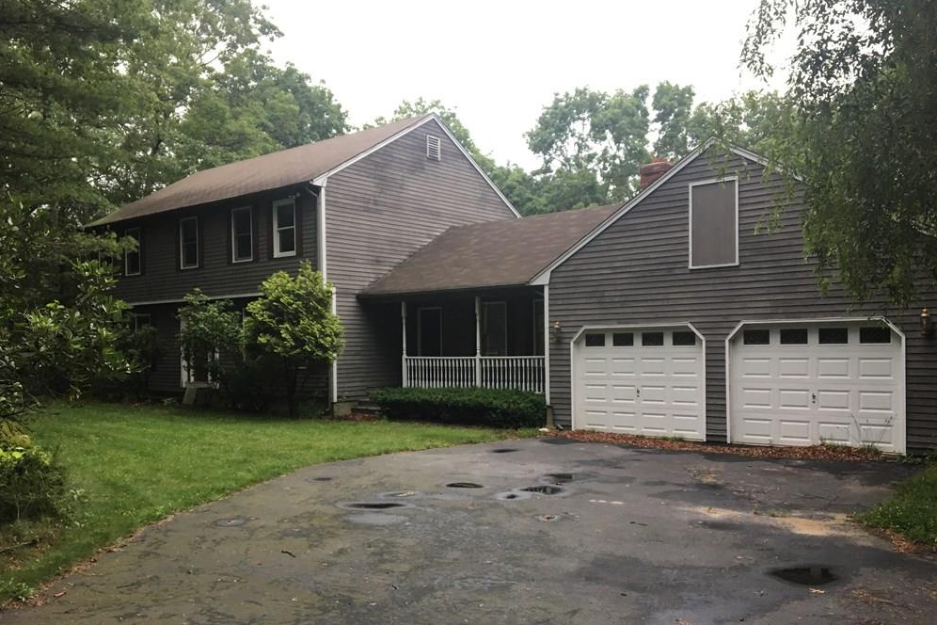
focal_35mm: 31
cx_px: 475
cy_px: 349
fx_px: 807
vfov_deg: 42.3
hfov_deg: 60.3
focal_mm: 4.15
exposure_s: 1/30
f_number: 2.2
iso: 40
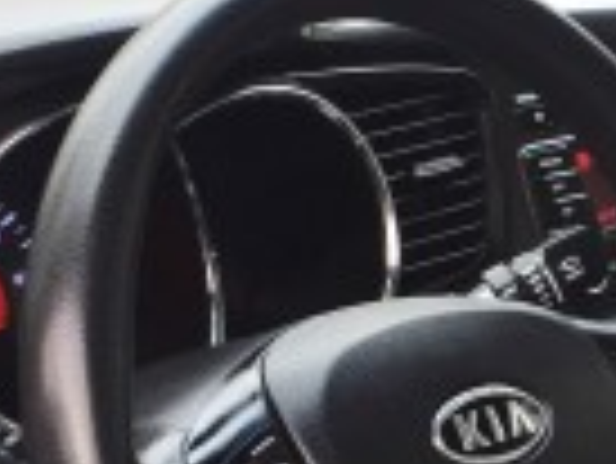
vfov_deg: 11.0
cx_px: 733
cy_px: 342
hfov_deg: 14.2
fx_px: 2404
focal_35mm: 135
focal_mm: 4.15
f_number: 2.2
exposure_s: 1/40
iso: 40
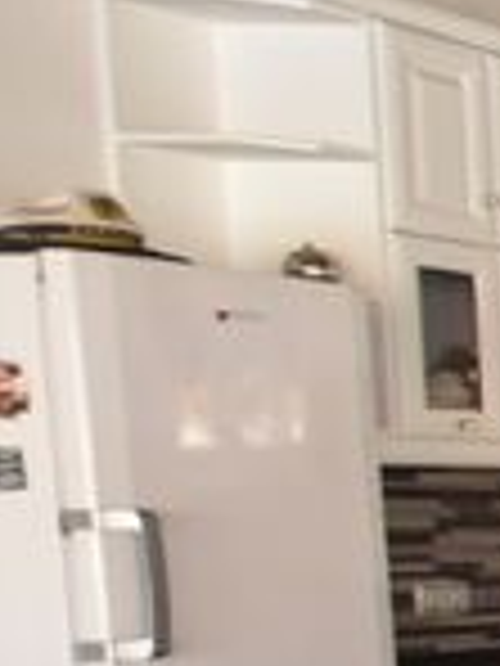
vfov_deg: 20.6
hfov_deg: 7.7
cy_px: 668
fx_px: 1772
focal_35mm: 92
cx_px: 2119
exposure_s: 1/200
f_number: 4.5
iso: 400
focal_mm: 10
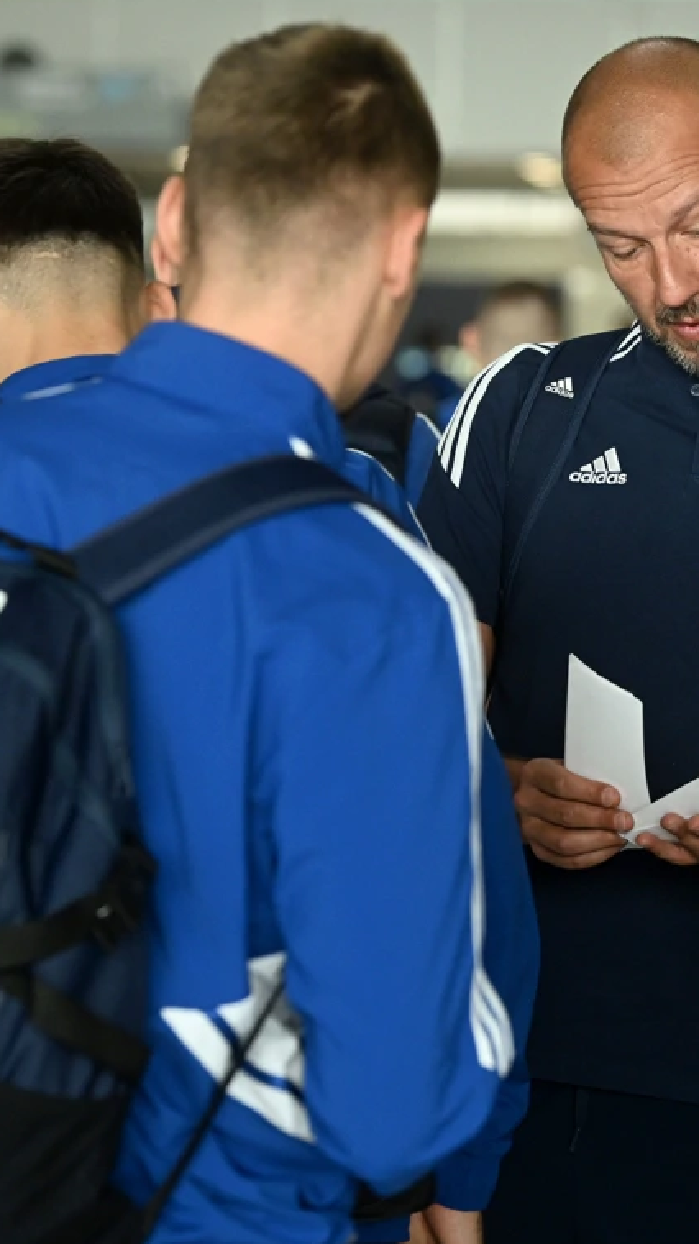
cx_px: 843
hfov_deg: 6.1
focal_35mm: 198
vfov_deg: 10.9
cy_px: 681
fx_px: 6529
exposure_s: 1/320
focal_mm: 112
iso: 1250
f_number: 4
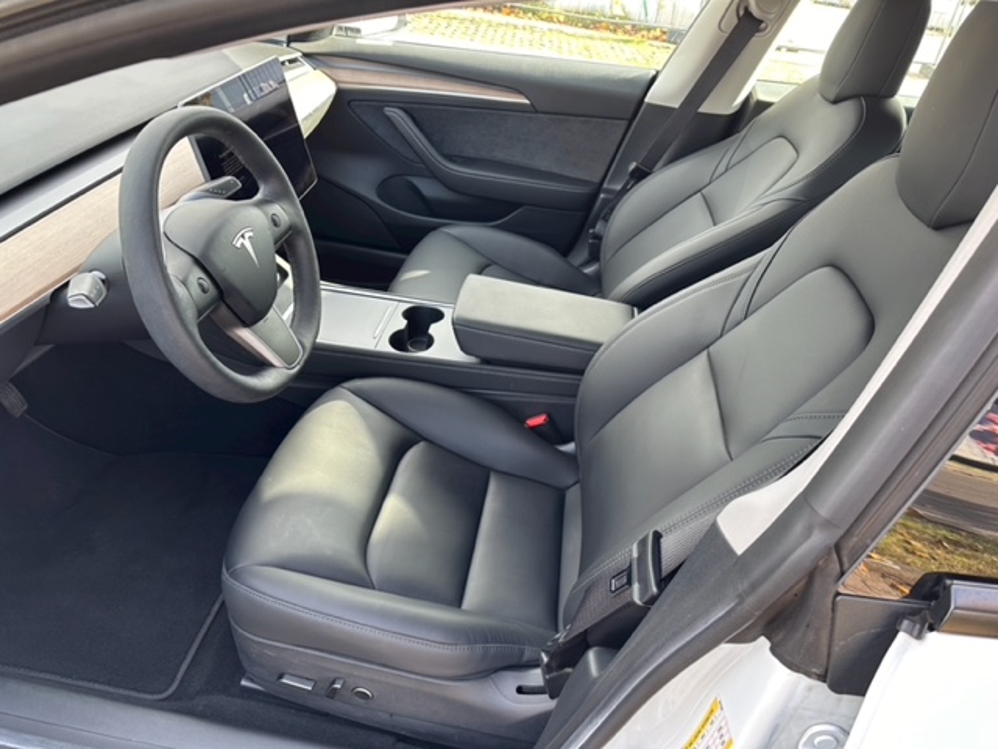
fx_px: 692
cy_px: 374
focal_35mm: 24
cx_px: 499
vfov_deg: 56.8
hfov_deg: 71.6
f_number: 1.78
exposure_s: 1/121
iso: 80
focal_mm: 6.86
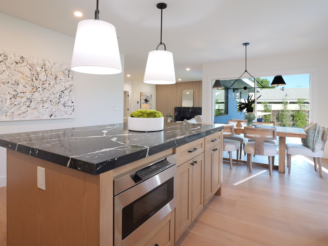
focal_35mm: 19
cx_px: 162
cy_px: 123
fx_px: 180
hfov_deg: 84.6
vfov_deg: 68.7
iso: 1600
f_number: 8
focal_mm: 9
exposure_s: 1/40
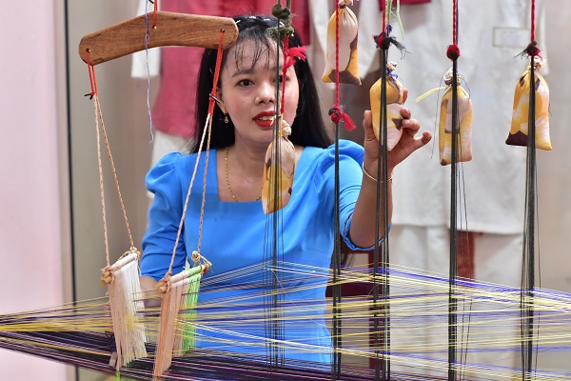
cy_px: 190
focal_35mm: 85
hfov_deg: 23.9
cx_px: 286
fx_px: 1348
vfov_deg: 16.1
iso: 3200
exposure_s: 1/250
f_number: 4.5
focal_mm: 85
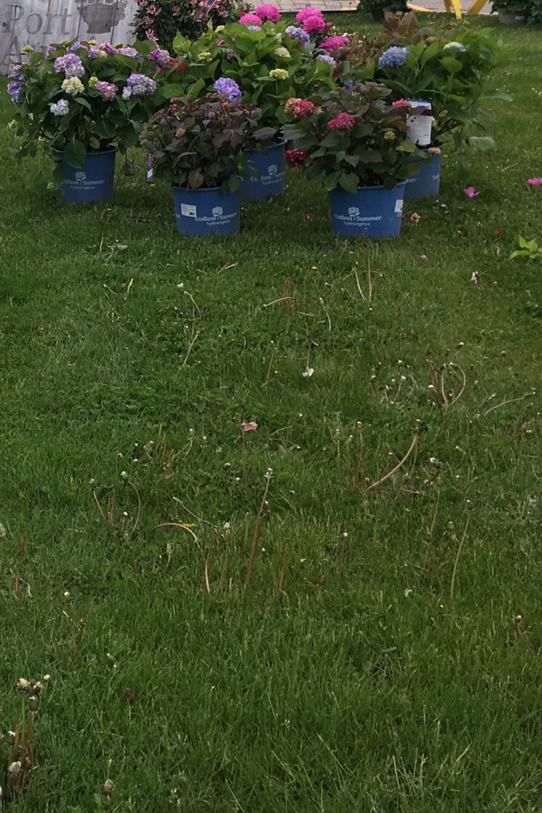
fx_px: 1558
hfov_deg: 18.1
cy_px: 234
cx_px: -215
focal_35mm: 69
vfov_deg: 28.9
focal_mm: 4.15
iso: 25
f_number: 2.2
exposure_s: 1/388
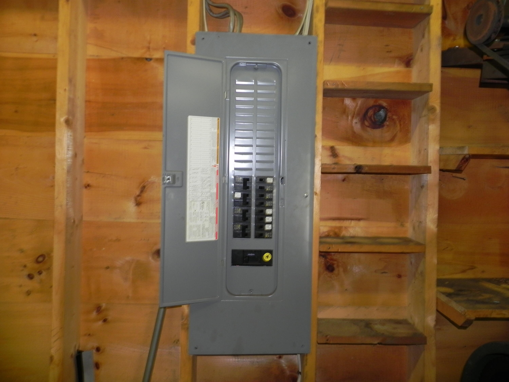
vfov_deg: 53.1
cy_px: 191
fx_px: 382
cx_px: 254
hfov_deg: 67.3
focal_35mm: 26
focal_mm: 4.6
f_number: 2.8
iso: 200
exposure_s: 1/30
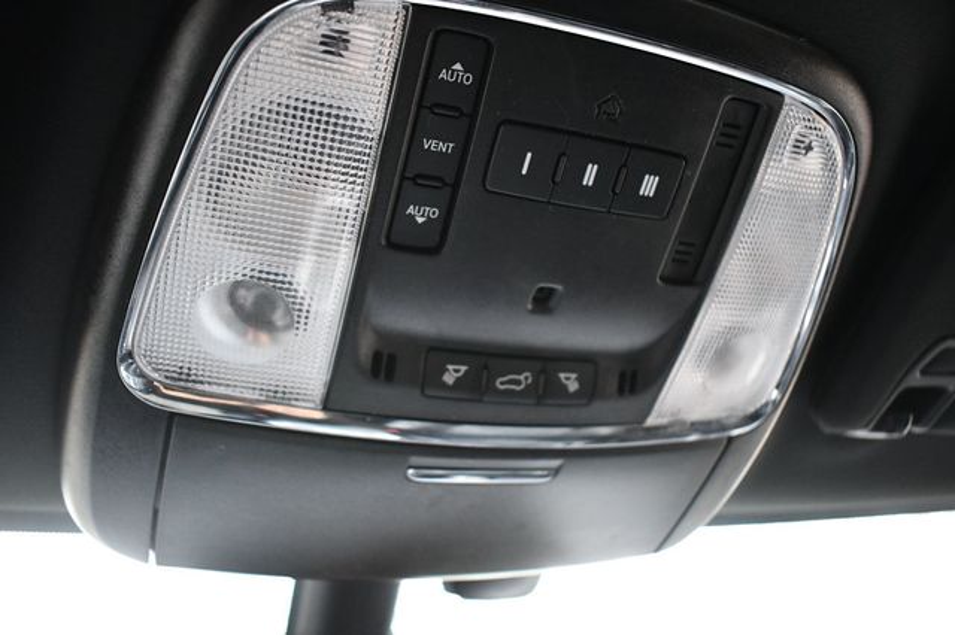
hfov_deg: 62.0
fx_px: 795
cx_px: 478
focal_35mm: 30
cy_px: 318
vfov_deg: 43.6
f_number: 3.8
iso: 3200
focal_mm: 20
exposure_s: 1/125
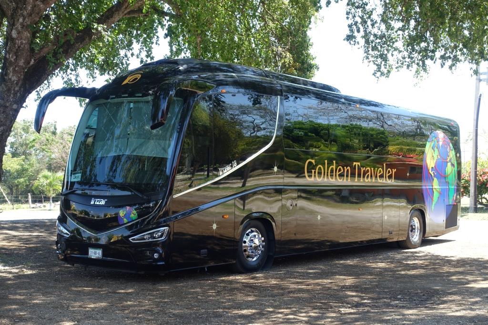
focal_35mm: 56
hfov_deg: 35.6
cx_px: 244
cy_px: 162
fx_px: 759
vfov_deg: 24.2
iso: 125
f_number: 4
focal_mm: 20.43
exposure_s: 1/160
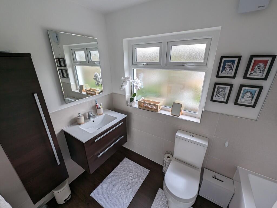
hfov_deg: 106.1
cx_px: 138
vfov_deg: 90.1
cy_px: 104
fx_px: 104
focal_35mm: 13
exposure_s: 1/94.3
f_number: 2.2
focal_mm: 1.95
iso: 50
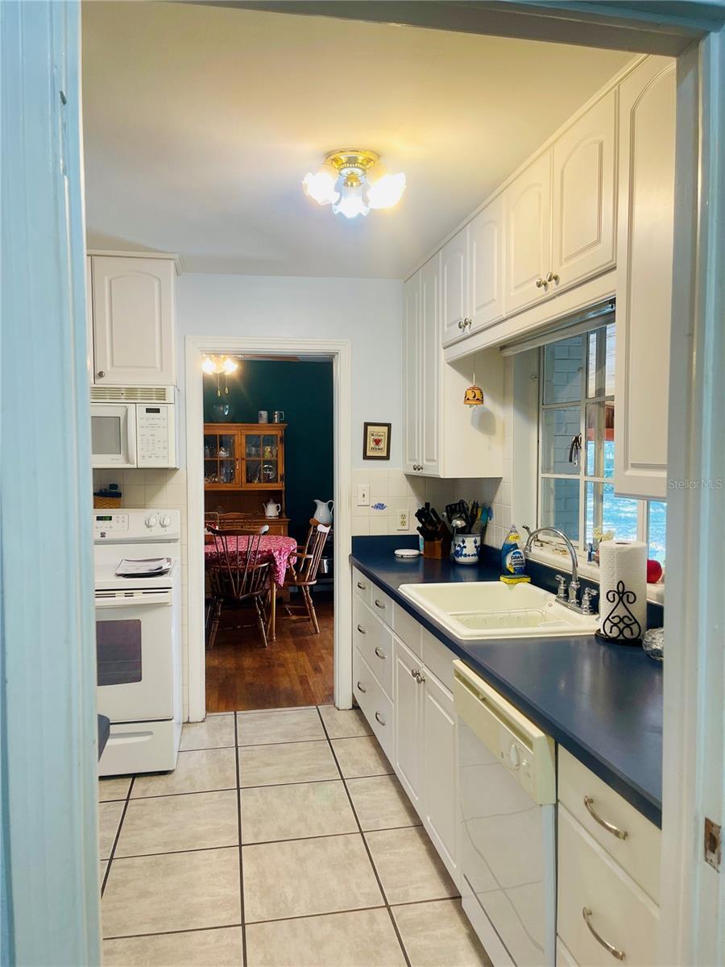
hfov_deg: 54.9
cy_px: 484
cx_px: 362
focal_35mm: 25
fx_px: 698
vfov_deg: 69.4
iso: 80
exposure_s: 1/60
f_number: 1.6
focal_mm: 5.1
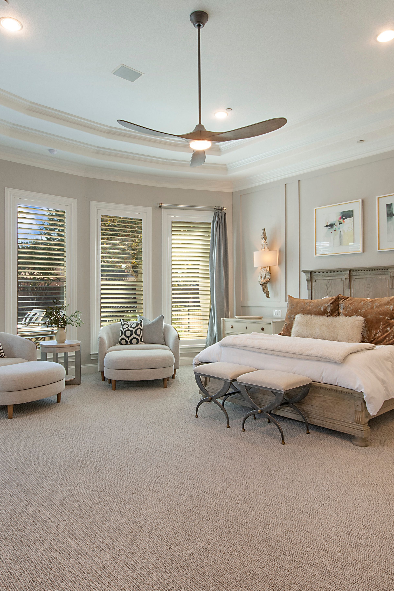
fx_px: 378
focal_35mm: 23
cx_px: 194
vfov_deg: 76.1
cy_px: 291
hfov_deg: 55.1
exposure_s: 1/30
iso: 100
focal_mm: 10
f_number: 11
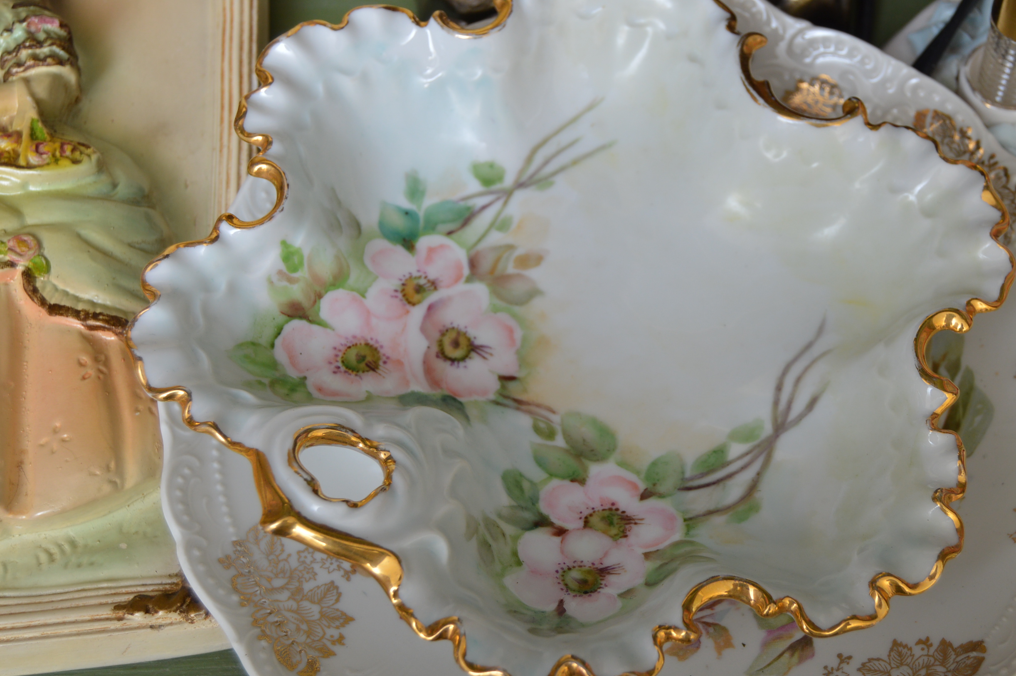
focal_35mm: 65
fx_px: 1822
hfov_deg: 31.1
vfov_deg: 21.0
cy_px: 364
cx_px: 614
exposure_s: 1/200
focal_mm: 35
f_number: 4.5
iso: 200
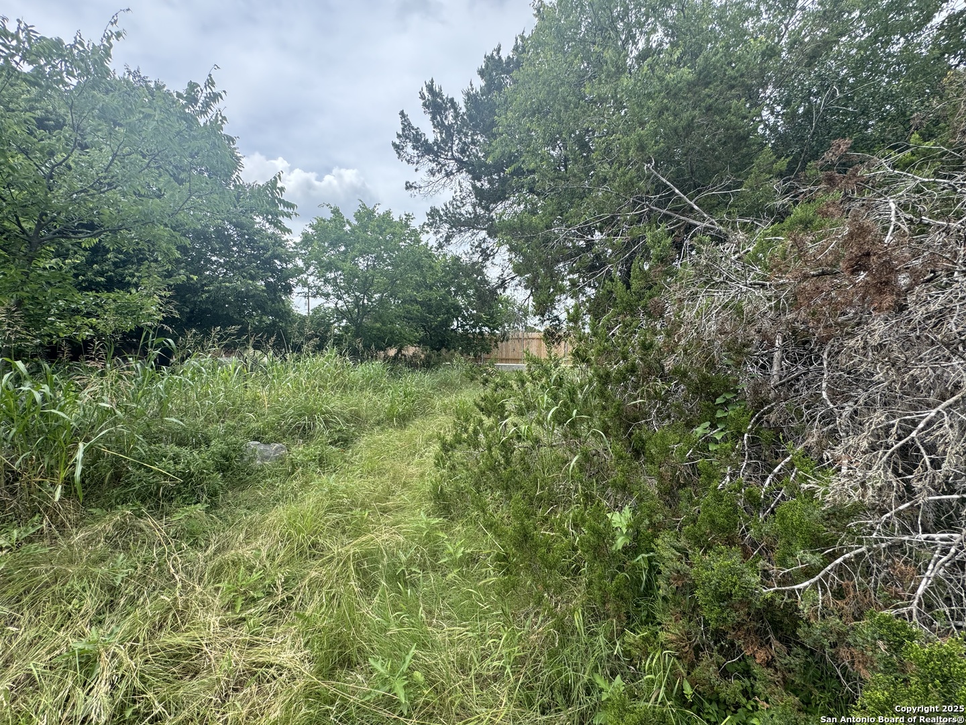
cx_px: 483
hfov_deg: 102.1
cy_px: 362
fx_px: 391
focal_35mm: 14
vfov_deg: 85.7
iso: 40
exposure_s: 1/462
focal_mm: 2.22
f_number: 2.2
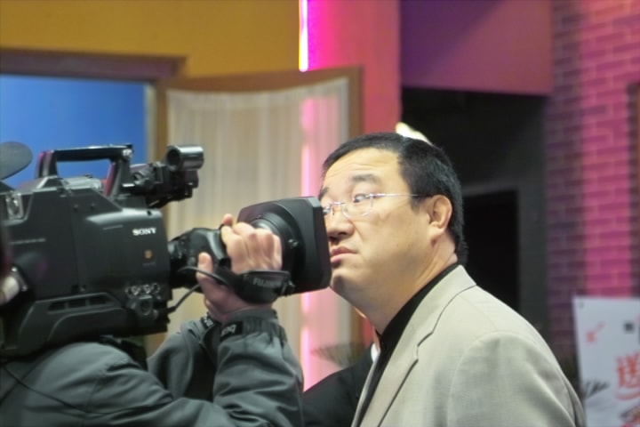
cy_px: 214
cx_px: 320
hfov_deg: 17.2
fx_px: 2115
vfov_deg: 11.5
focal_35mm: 119
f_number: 2.8
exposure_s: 1/50
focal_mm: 70
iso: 200
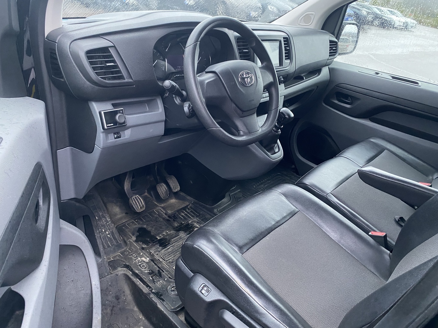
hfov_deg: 67.3
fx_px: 329
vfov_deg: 53.1
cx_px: 219
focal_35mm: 26
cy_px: 164
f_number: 1.8
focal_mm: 4.25
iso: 500
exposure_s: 1/44
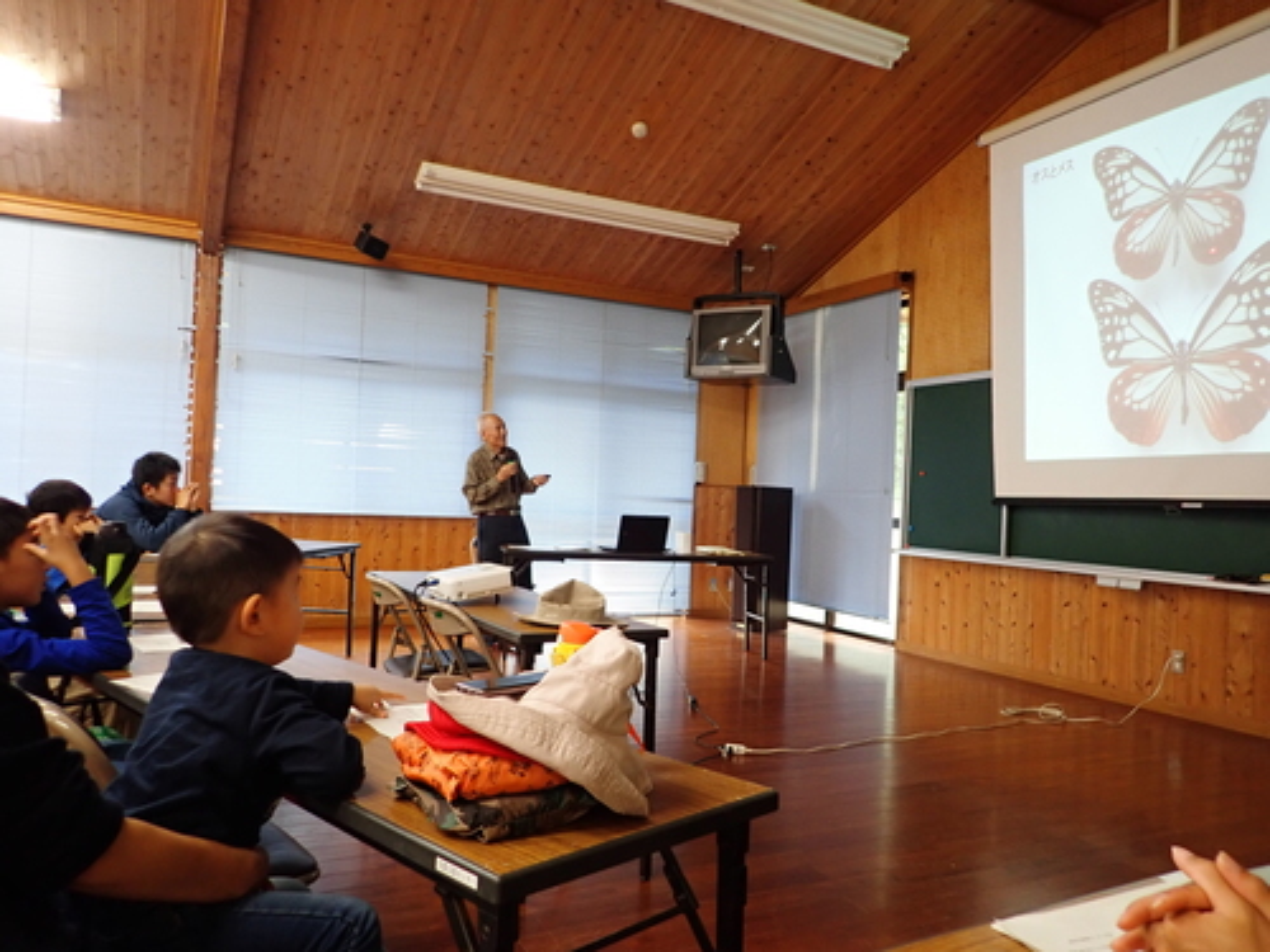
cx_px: 635
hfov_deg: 69.4
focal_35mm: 25
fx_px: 917
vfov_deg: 54.9
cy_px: 476
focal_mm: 4.5
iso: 250
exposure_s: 1/50
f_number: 2
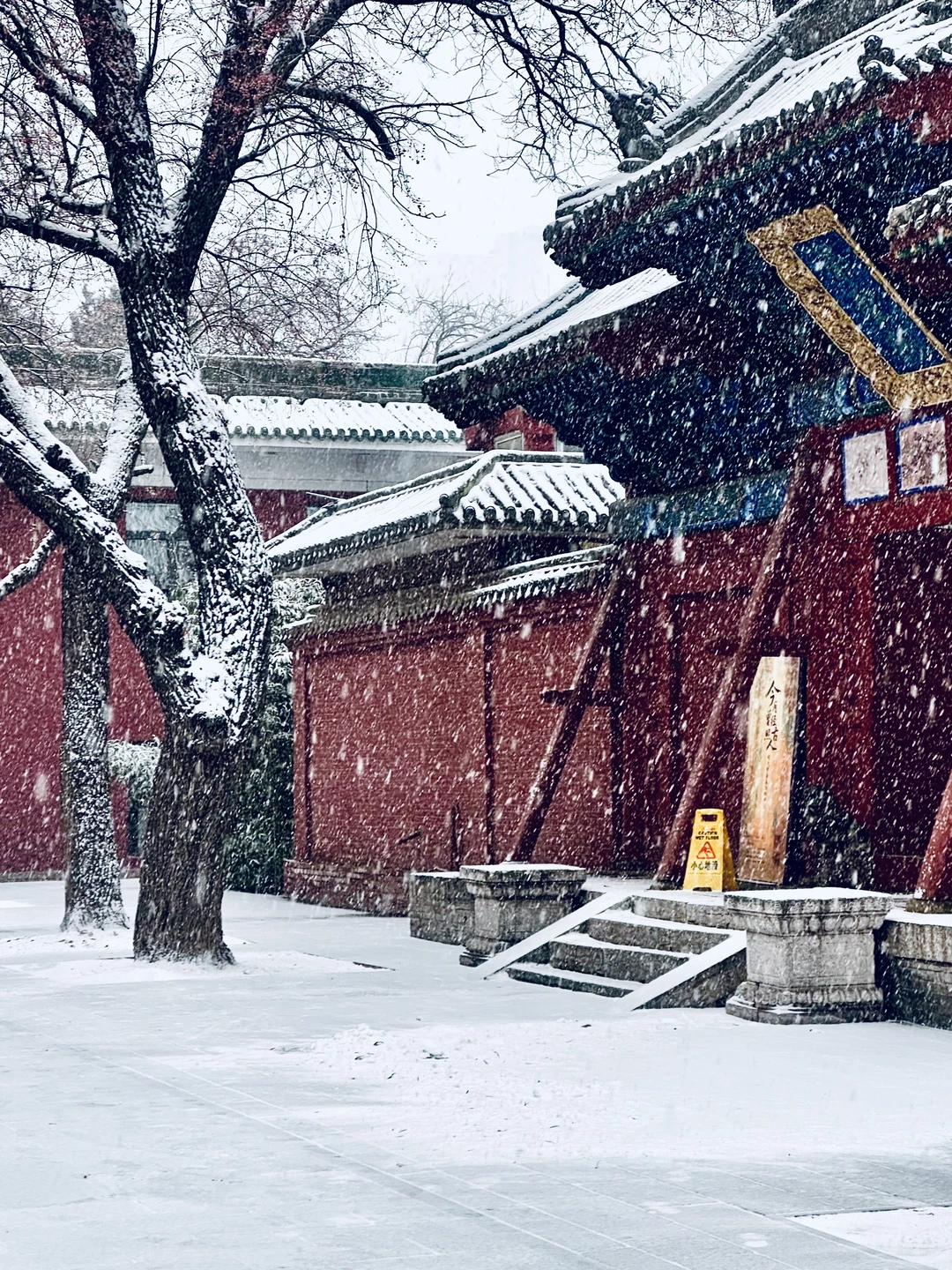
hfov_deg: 19.1
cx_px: 476
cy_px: 635
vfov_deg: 25.3
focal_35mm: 77
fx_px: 2824
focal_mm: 9
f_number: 2.8
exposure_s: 1/99
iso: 100
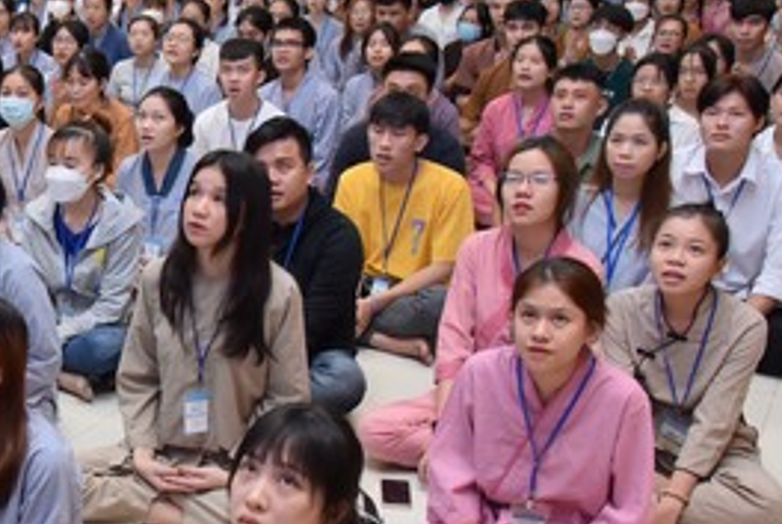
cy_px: 323
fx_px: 1284
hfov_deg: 31.3
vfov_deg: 23.0
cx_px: -6
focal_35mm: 59
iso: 1600
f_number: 4.5
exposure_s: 1/160
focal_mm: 24
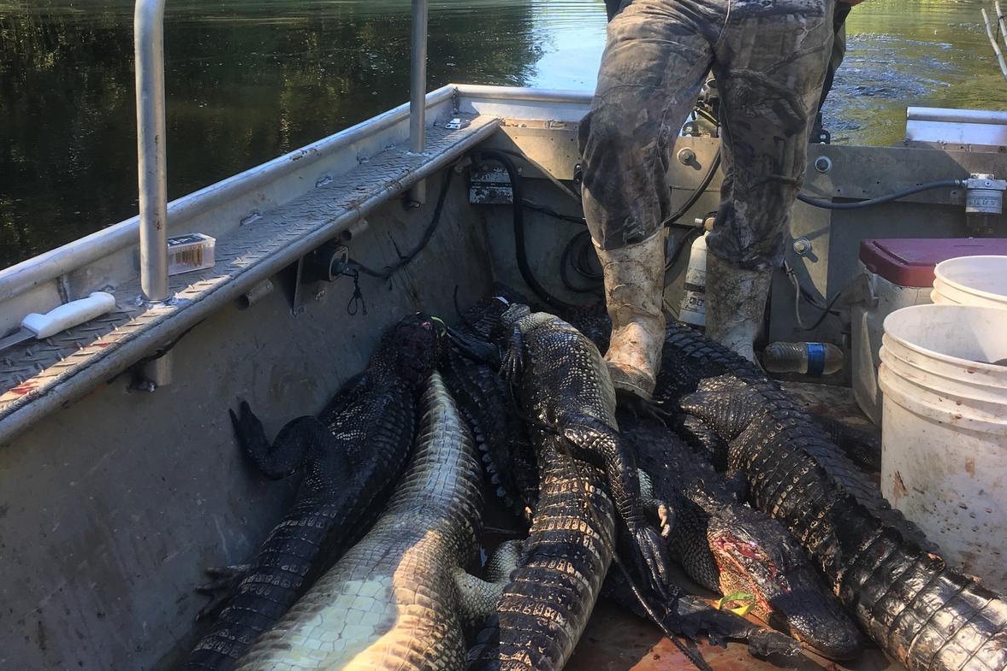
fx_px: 1147
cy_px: 184
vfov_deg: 32.1
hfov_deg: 47.4
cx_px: 512
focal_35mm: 41
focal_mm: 4.15
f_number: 2.2
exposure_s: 1/237
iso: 25
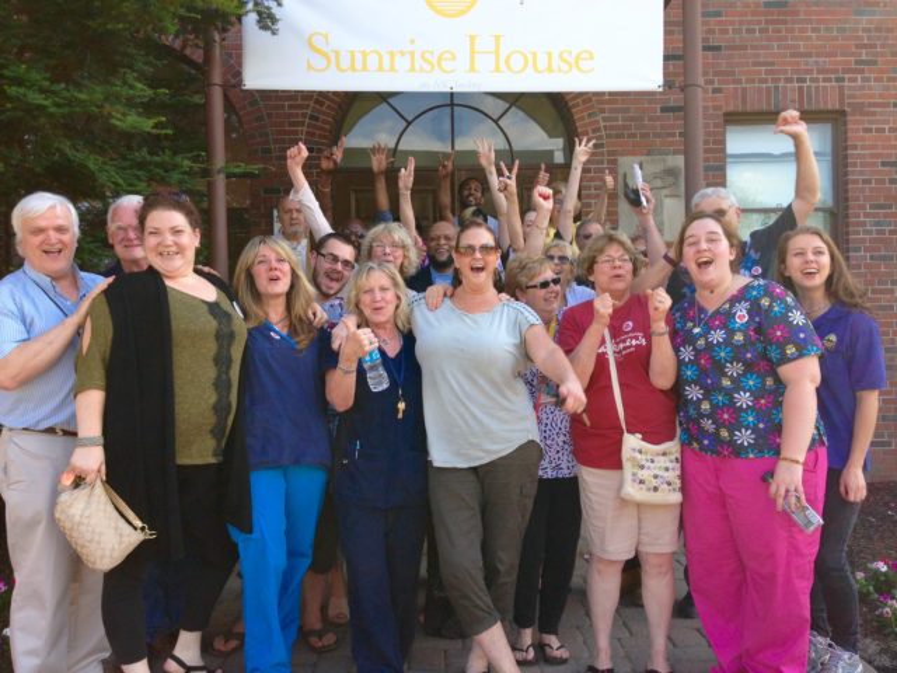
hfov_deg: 55.4
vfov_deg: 42.9
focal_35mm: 33
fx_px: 855
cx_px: 448
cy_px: 336
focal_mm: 4.12
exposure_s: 1/205
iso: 50
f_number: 2.4
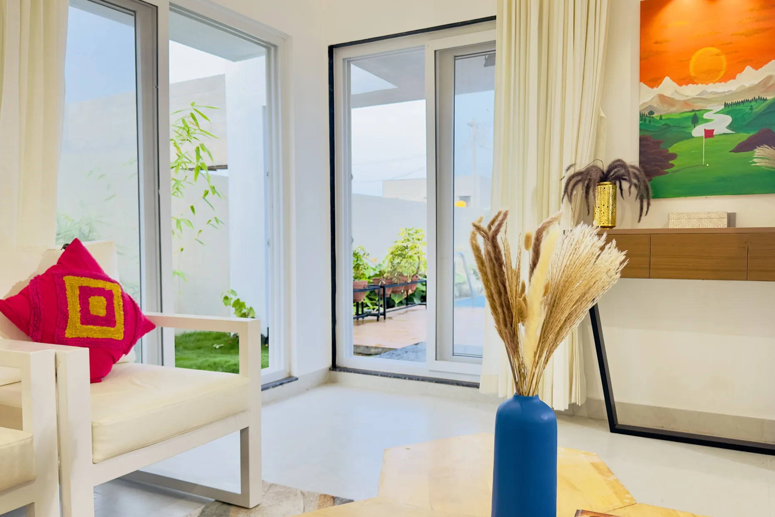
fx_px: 624
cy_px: 270
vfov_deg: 44.9
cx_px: 393
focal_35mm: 29
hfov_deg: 63.7
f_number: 1.78
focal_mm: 6.86
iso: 80
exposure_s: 1/209
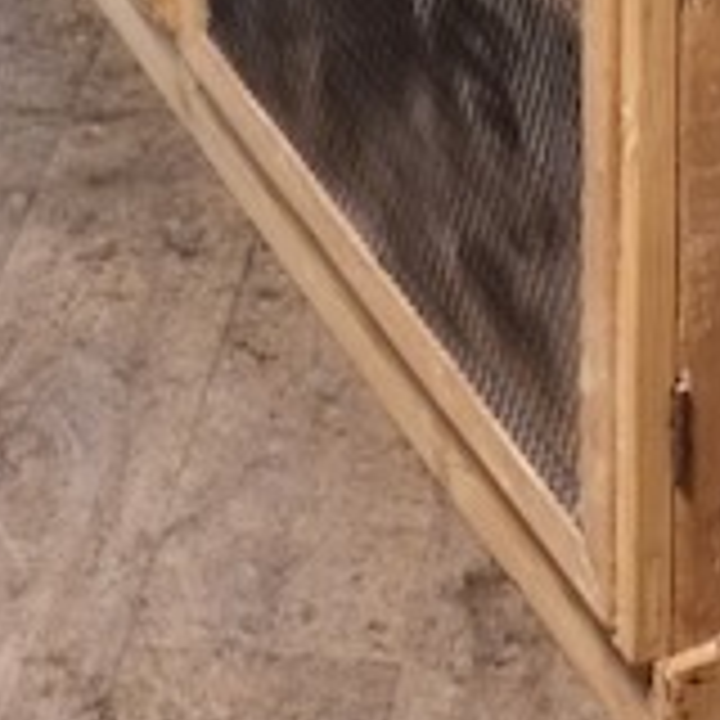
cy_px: -612
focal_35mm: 169
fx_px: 3977
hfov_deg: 10.3
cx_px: 711
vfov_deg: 9.8
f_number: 5
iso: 3200
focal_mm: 35
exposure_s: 1/125
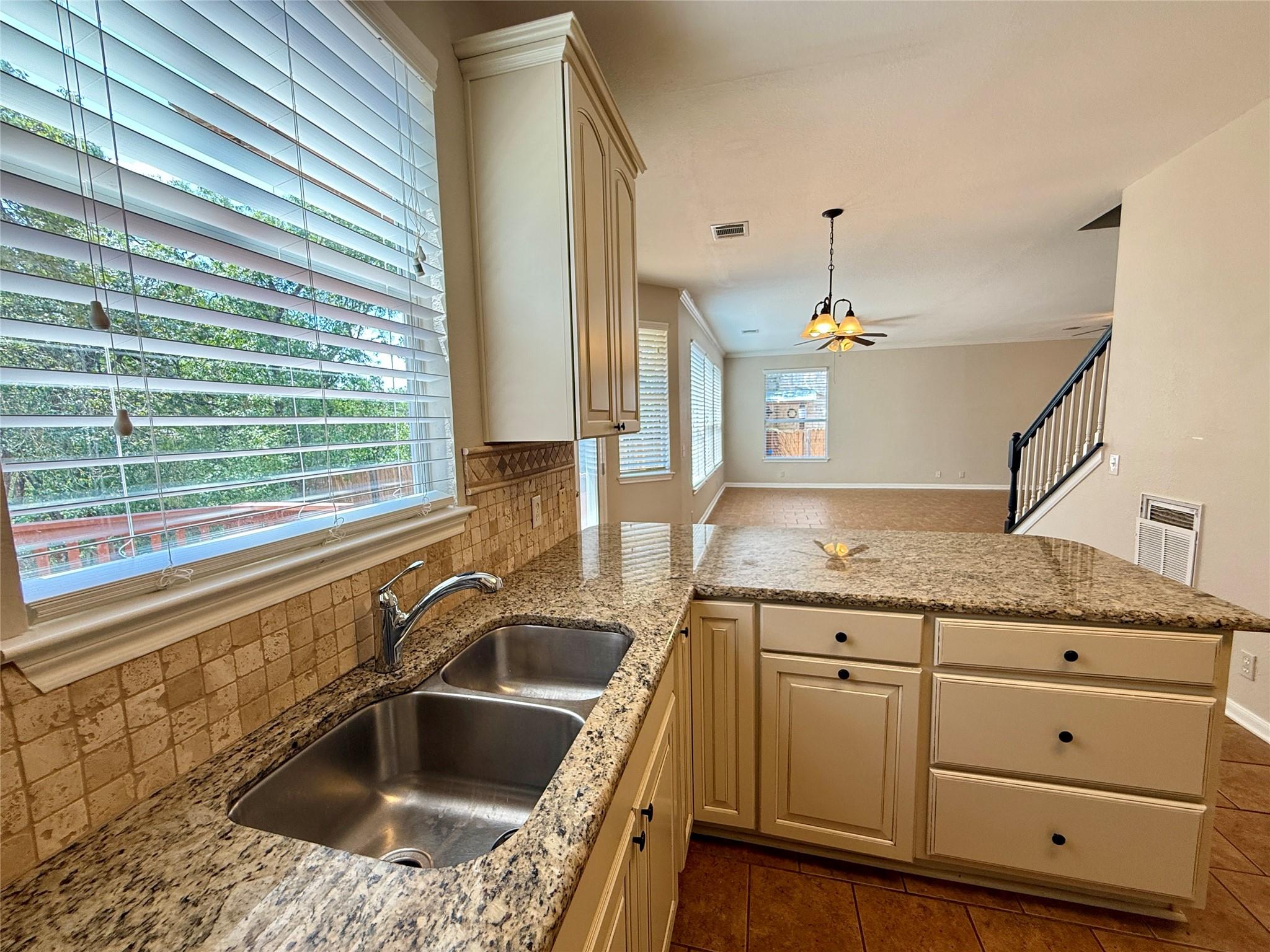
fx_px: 514
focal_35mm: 14
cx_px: 635
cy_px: 476
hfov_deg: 102.1
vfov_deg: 85.7
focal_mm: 2.22
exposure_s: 1/120
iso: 100
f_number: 2.2
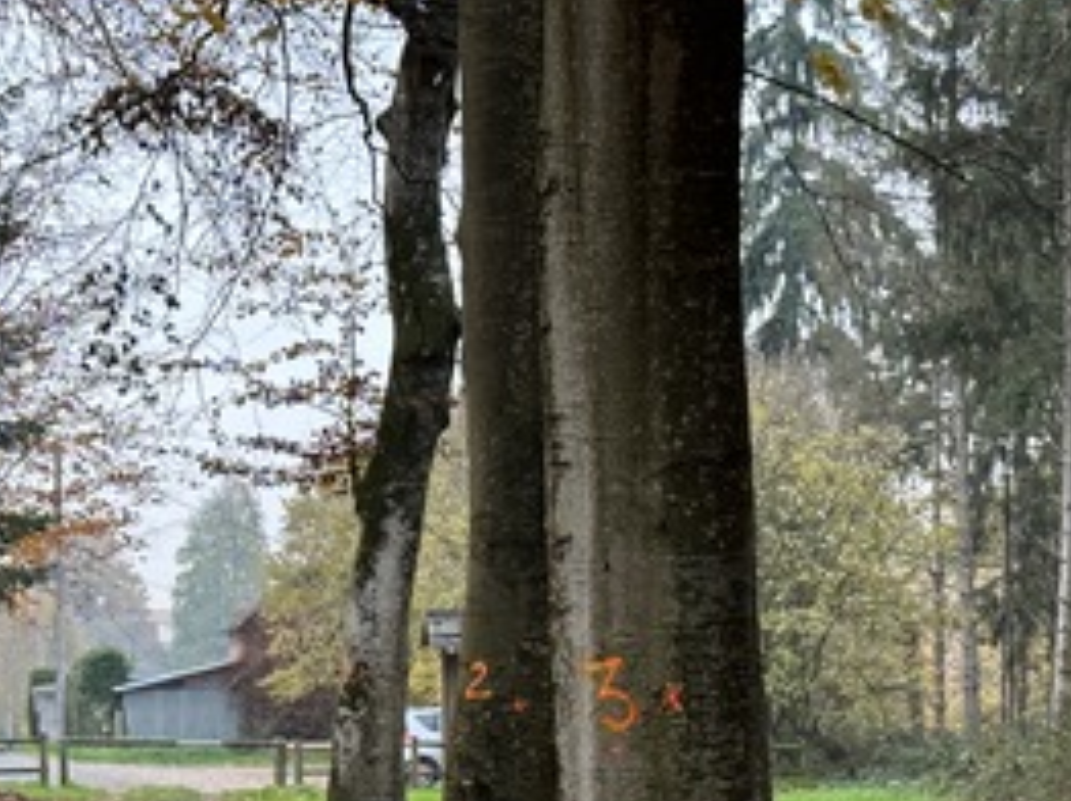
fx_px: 3400
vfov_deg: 13.3
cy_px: 736
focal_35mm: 110
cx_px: 57
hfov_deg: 17.6
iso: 50
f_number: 1.78
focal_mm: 6.86
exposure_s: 1/190
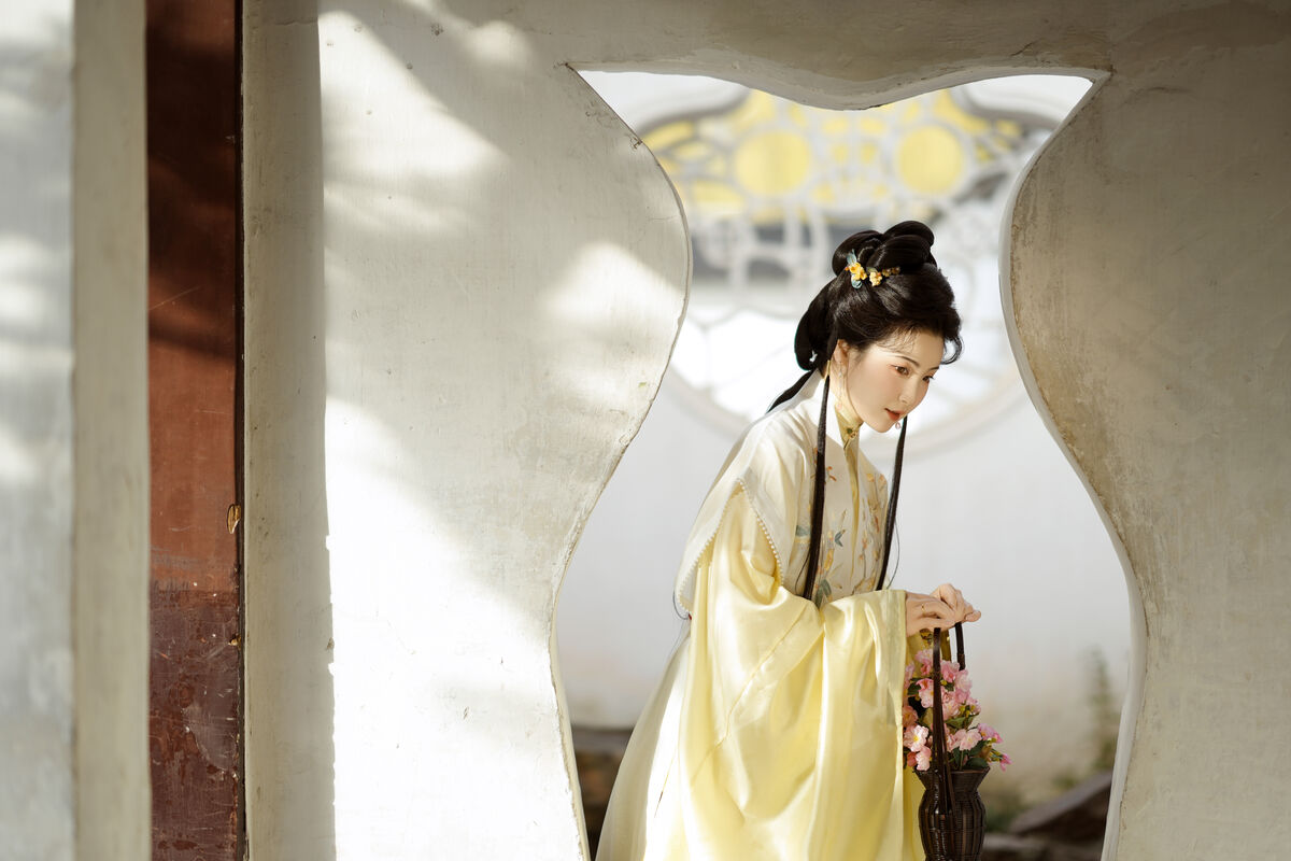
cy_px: 430
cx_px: 646
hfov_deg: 23.9
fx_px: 3048
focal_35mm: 85
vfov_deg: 16.1
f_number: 1.4
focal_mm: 85
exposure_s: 1/640
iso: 100
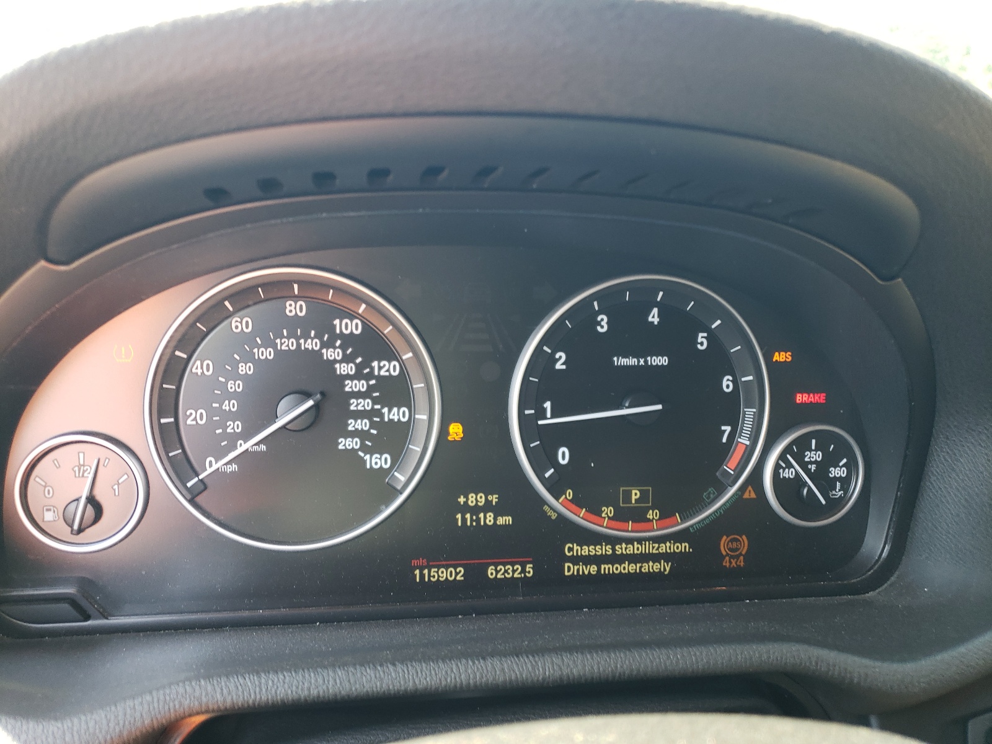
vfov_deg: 53.1
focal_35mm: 26
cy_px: 372
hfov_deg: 67.3
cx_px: 496
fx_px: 745
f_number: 1.5
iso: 54
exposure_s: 1/50
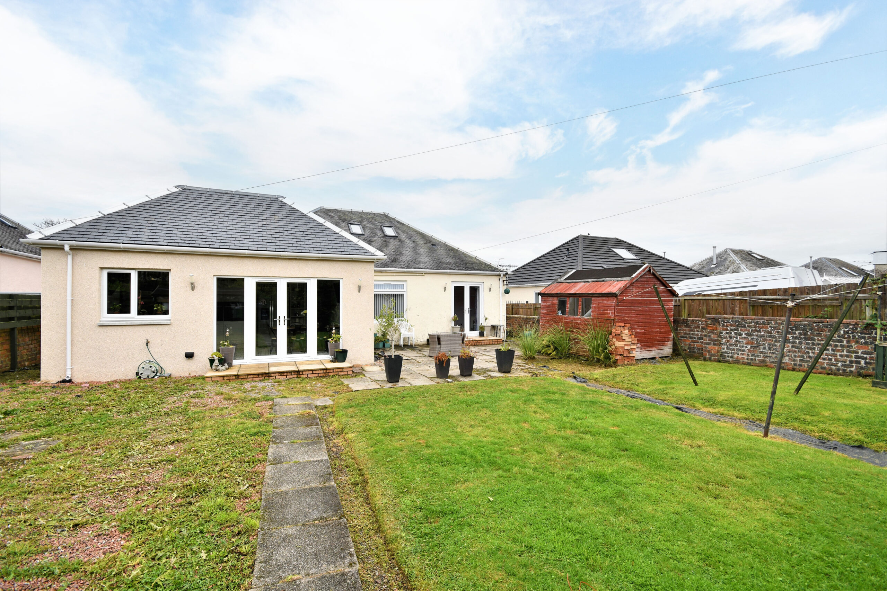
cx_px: 444
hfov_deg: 100.4
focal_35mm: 15
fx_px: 370
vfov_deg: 77.3
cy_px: 296
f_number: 8
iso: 100
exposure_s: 1/80
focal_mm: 10
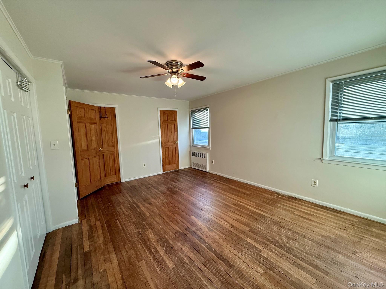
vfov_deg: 85.7
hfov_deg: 102.1
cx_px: 193
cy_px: 144
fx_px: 156
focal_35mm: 14
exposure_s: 1/120
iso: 250
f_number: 2.2
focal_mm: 2.22
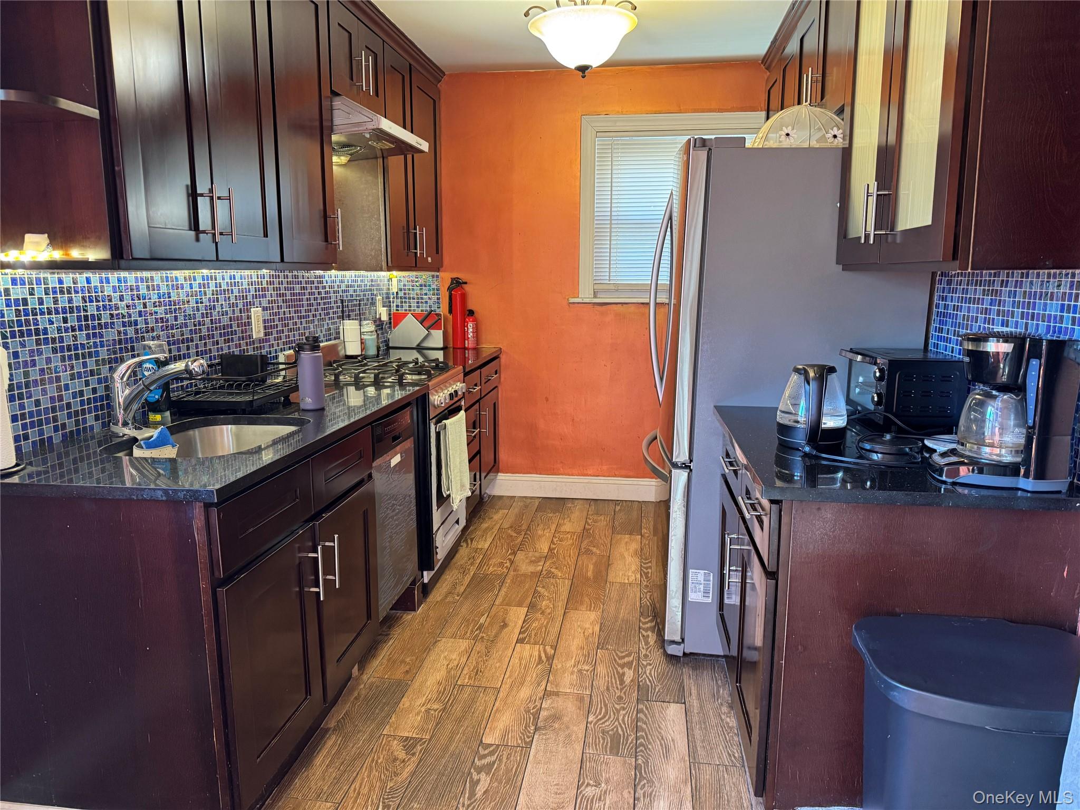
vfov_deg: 56.8
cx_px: 540
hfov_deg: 71.6
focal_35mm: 24
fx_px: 749
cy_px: 405
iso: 320
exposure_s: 1/60
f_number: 1.78
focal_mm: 6.76
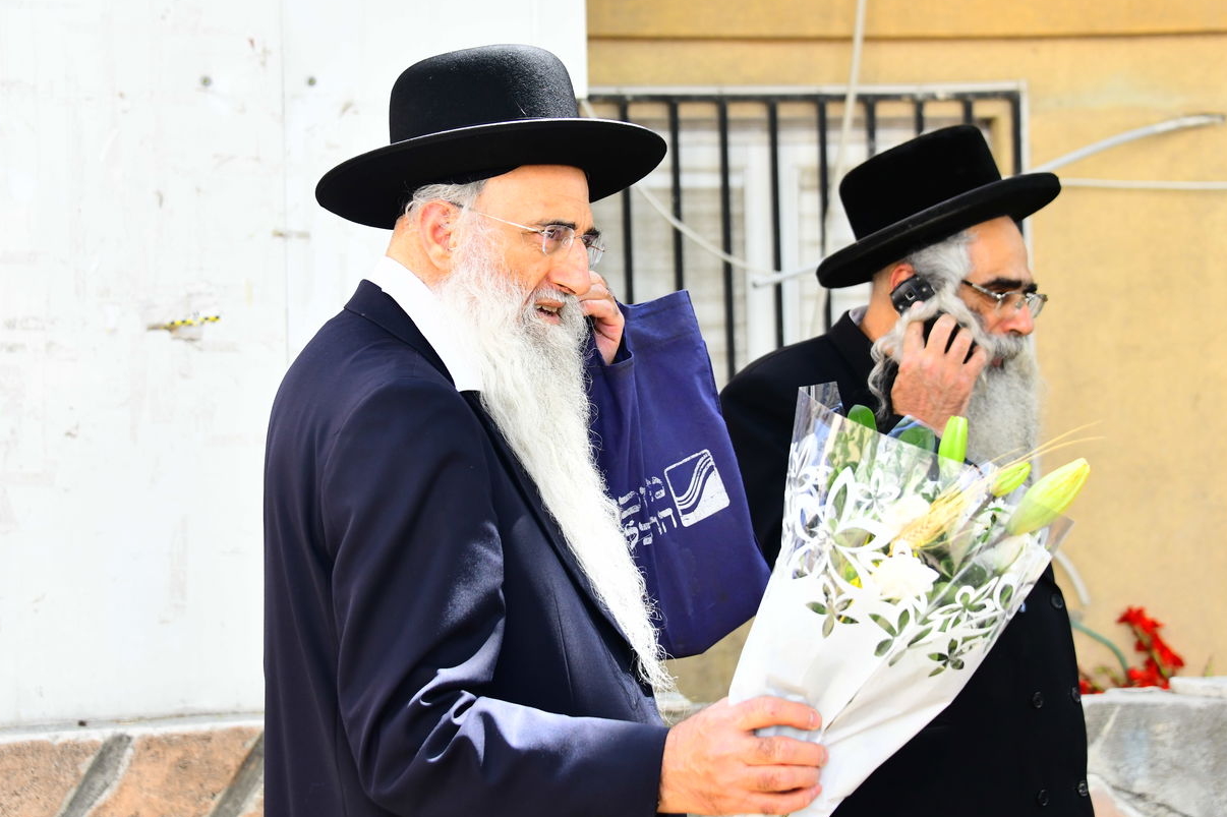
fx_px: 2453
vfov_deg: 18.9
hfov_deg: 28.1
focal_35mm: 72
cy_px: 362
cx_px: 549
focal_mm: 62
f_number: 5
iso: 800
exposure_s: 1/320
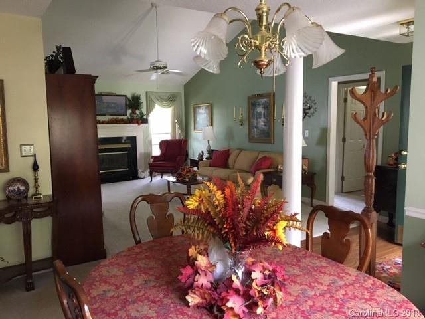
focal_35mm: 29
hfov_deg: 61.7
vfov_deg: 48.2
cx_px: 212
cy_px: 160
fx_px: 356
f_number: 2.2
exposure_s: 1/24
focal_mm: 4.15
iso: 200
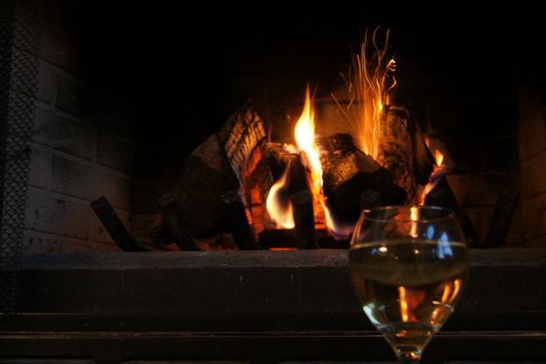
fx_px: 607
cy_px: 242
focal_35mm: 40
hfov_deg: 48.2
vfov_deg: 33.1
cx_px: 322
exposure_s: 1/10
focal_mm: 20
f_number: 3.5
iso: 800
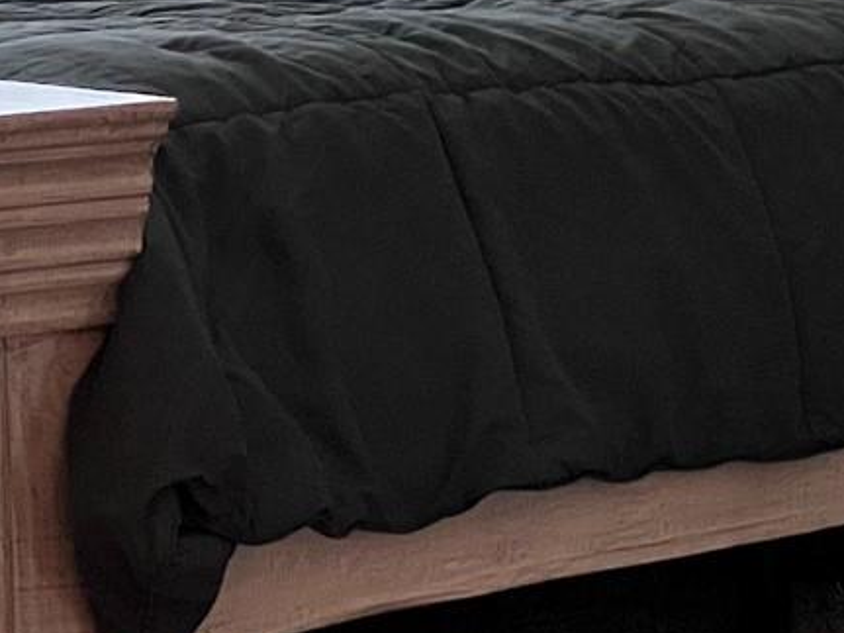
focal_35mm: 133
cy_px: 33
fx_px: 3242
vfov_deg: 11.1
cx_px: 325
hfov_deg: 14.8
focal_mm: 3.99
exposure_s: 1/60
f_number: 1.8
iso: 320
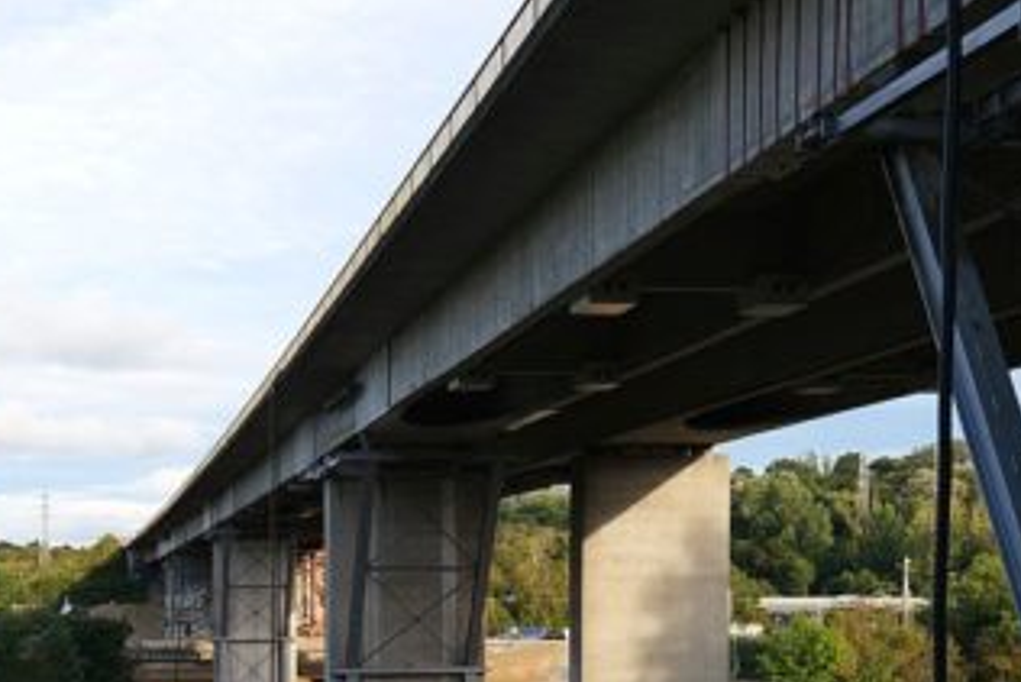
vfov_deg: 29.1
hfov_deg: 43.6
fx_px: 1248
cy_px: 637
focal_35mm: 44
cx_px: 304
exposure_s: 1/160
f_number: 4
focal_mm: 20
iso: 100
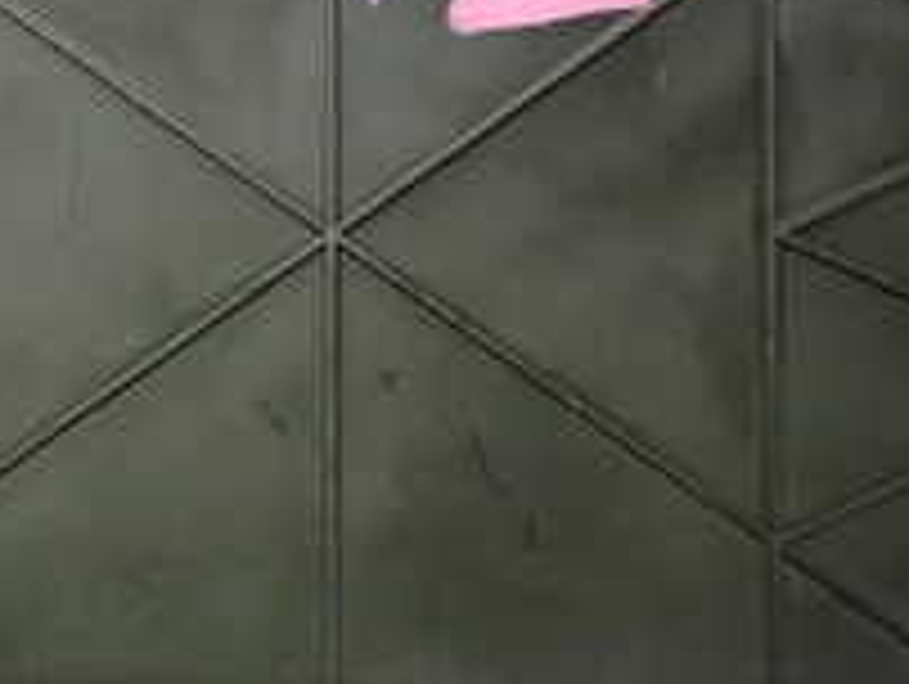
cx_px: 252
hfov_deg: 21.8
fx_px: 2340
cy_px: 225
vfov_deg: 16.6
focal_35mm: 89
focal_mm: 5.4
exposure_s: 1/60
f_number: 2.3
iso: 800
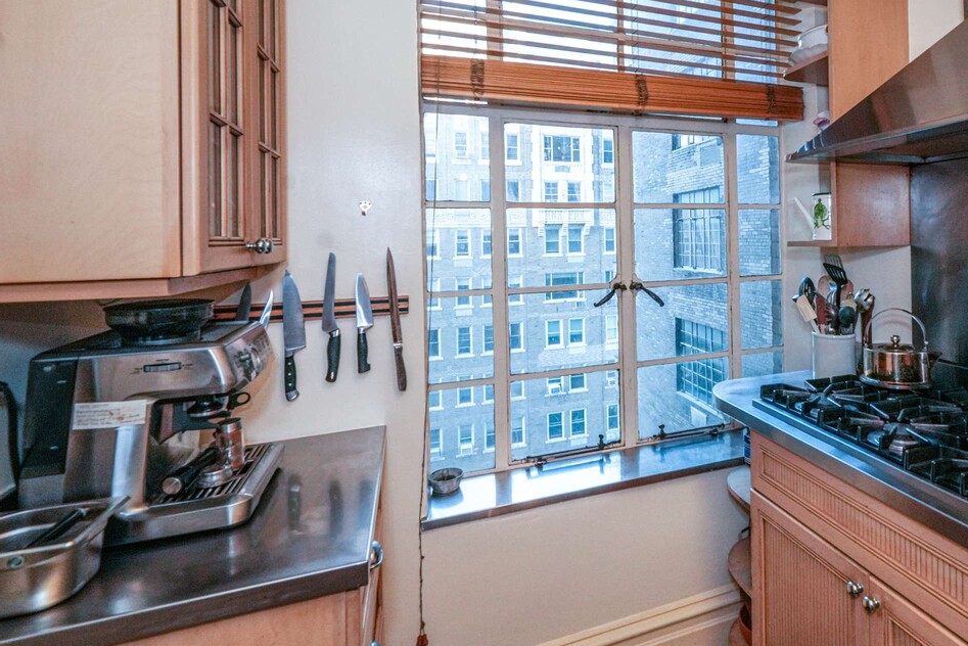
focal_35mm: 19
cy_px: 234
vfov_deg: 63.5
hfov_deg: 82.6
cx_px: 678
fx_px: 511
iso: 1250
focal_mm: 12
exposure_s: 1/60
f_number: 9
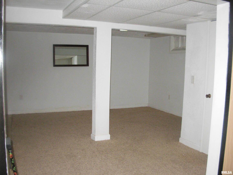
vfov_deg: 37.7
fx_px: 256
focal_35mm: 38
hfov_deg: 49.0
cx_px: 116
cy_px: 88
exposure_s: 1/114
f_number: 2.9
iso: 400
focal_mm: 6.3
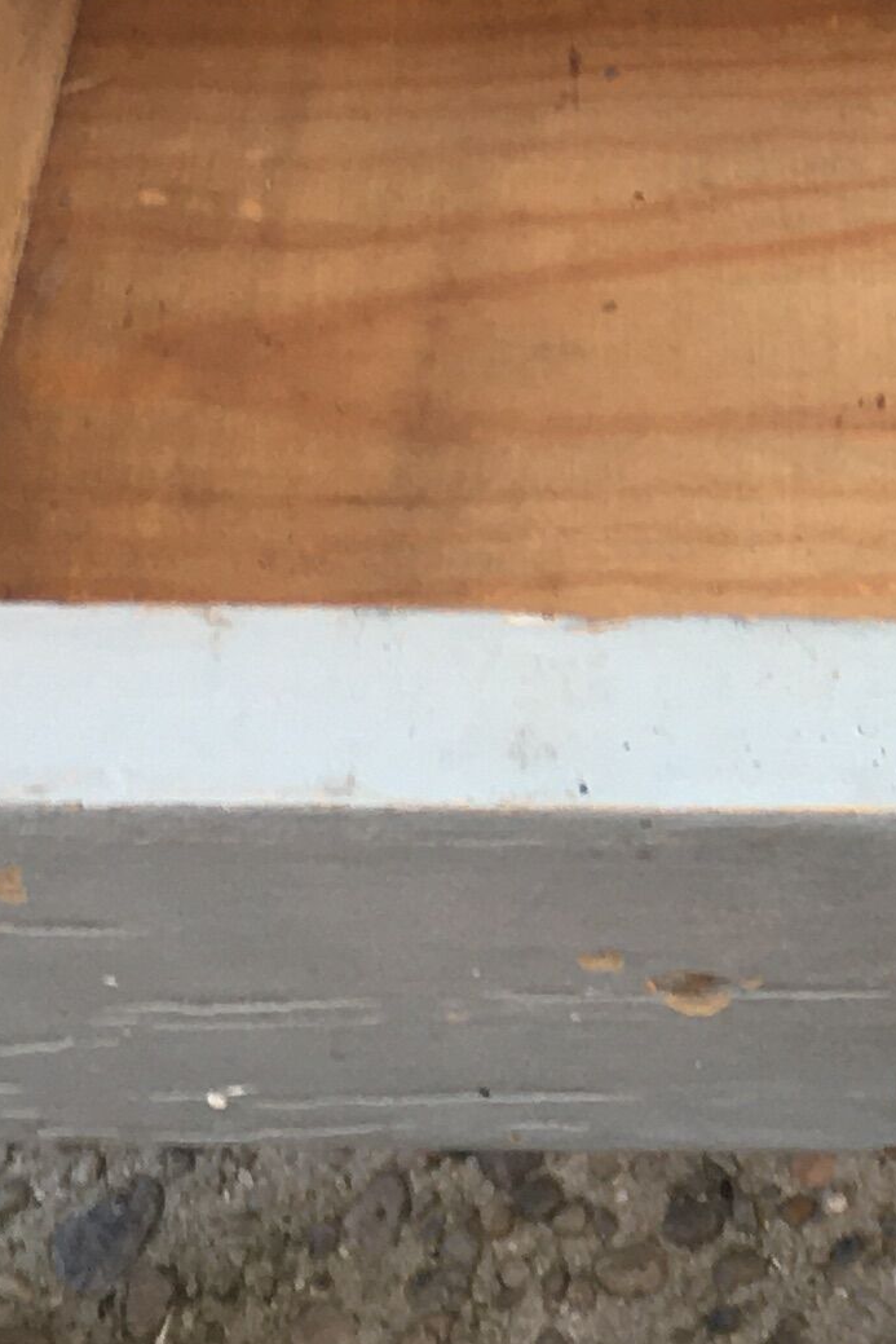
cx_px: 1493
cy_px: 135
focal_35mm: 117
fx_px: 4366
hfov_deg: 11.1
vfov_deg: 17.2
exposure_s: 1/50
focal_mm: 4.15
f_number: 2.2
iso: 32
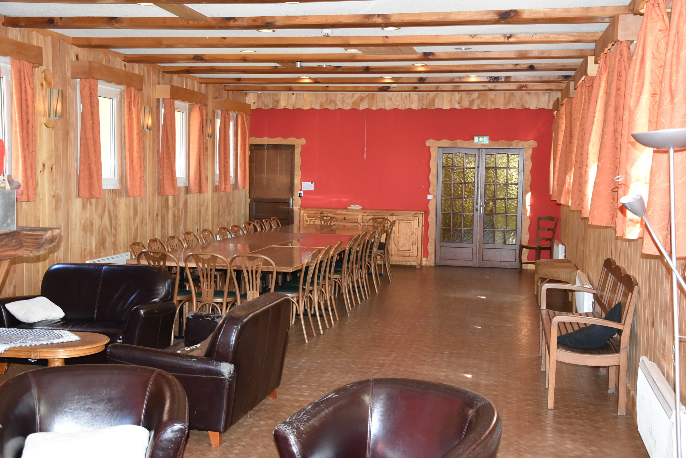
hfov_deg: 43.6
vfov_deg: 29.9
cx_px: 343
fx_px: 858
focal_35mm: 45
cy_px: 229
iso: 1250
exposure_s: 1/60
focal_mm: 30
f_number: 4.2
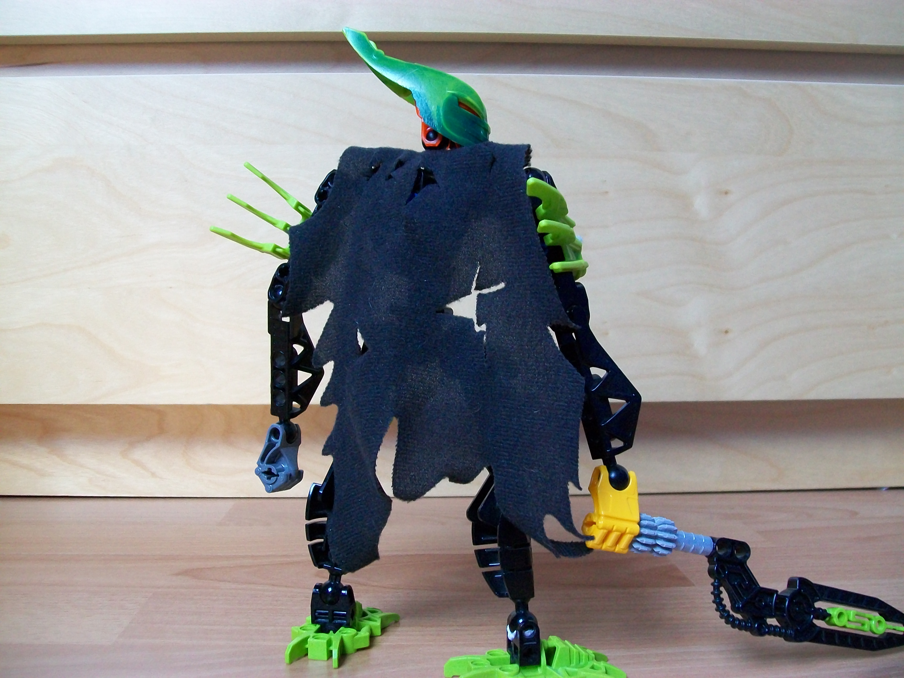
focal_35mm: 36
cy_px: 339
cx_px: 452
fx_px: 940
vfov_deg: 39.7
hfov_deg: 51.4
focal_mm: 6
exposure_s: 1/13
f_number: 2.7
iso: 160
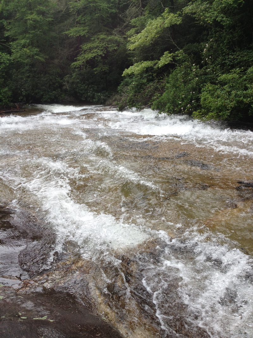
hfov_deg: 40.7
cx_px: 126
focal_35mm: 35
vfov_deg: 52.6
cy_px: 169
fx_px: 341
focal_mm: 4.28
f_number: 2.4
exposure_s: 1/445
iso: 50
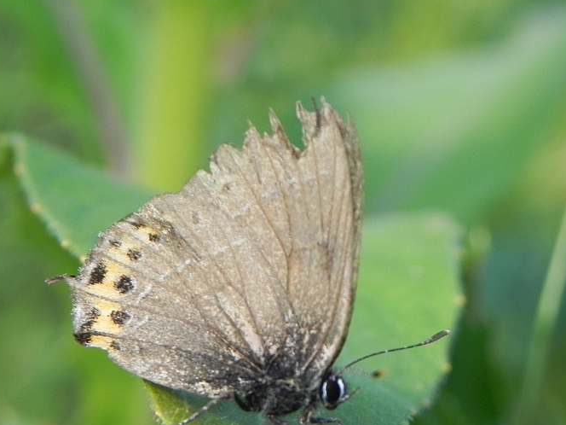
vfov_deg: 9.2
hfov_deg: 12.2
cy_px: 307
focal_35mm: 162
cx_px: 248
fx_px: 2649
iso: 160
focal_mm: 18.8
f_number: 4
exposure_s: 1/216
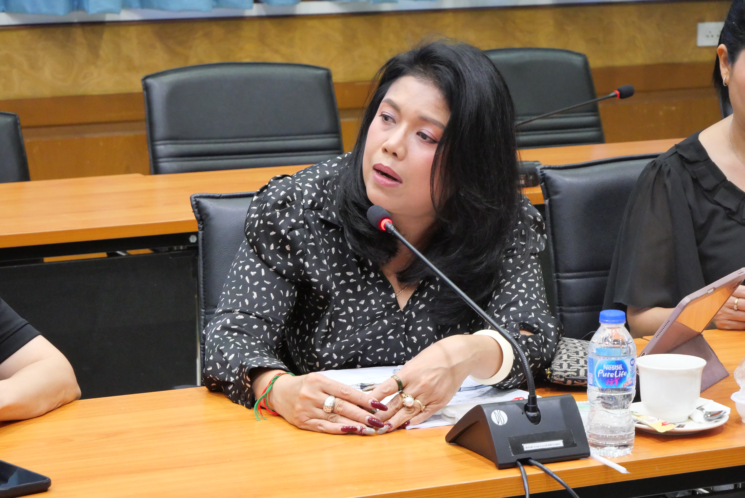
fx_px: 2443
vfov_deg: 11.6
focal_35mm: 118
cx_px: 372
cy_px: 249
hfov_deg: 17.3
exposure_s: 1/40
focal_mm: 57
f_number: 5.6
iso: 3200
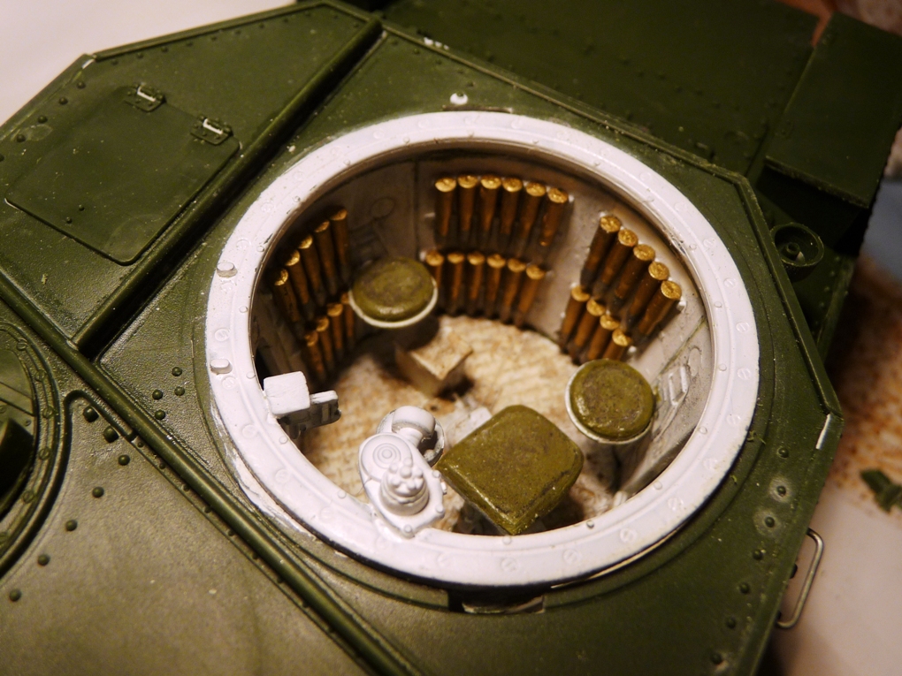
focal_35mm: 32
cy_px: 338
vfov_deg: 44.2
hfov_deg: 56.8
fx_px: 834
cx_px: 451
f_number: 3.5
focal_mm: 5.3
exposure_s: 1/250
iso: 100
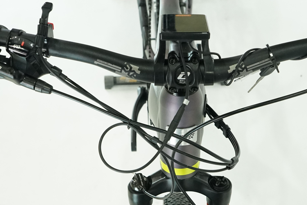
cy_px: 195
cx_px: 180
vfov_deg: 19.6
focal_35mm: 68
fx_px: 580
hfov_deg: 29.6
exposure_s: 1/200
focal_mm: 34
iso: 3200
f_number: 7.1
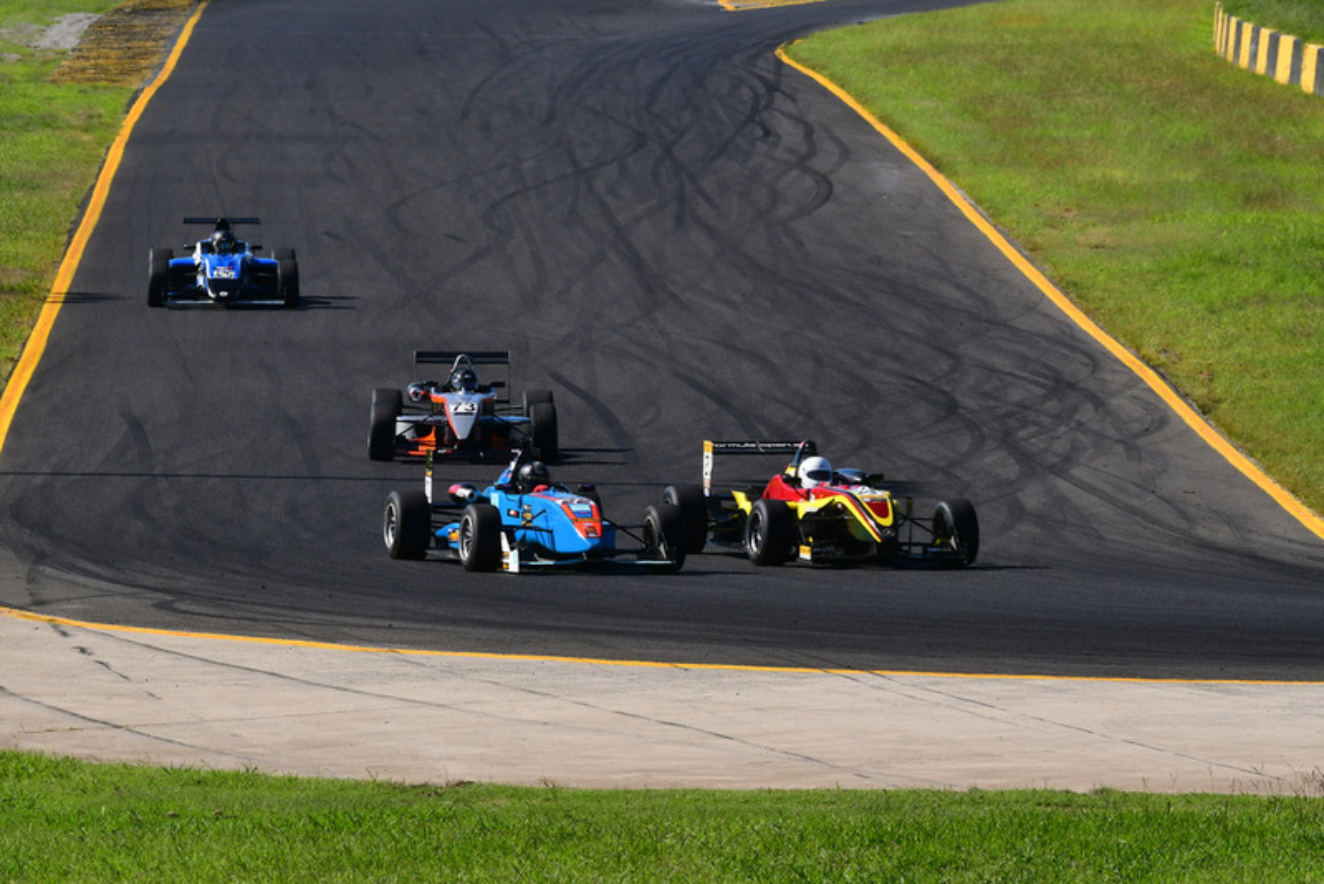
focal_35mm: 480
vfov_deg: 2.9
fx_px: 17659
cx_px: 662
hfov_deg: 4.3
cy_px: 442
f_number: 13
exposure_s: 1/640
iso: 500
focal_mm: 320
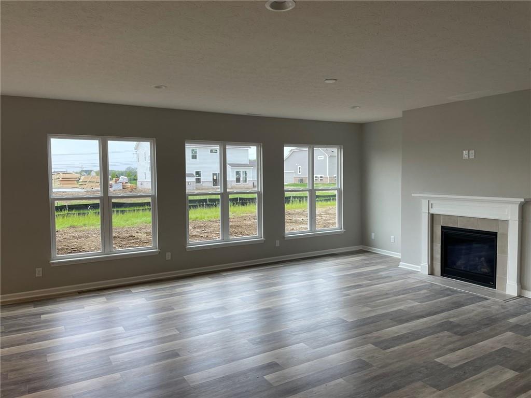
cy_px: 199
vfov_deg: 53.1
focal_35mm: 26
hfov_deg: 67.3
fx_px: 399
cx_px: 266
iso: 50
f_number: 1.6
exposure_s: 1/120
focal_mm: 4.2
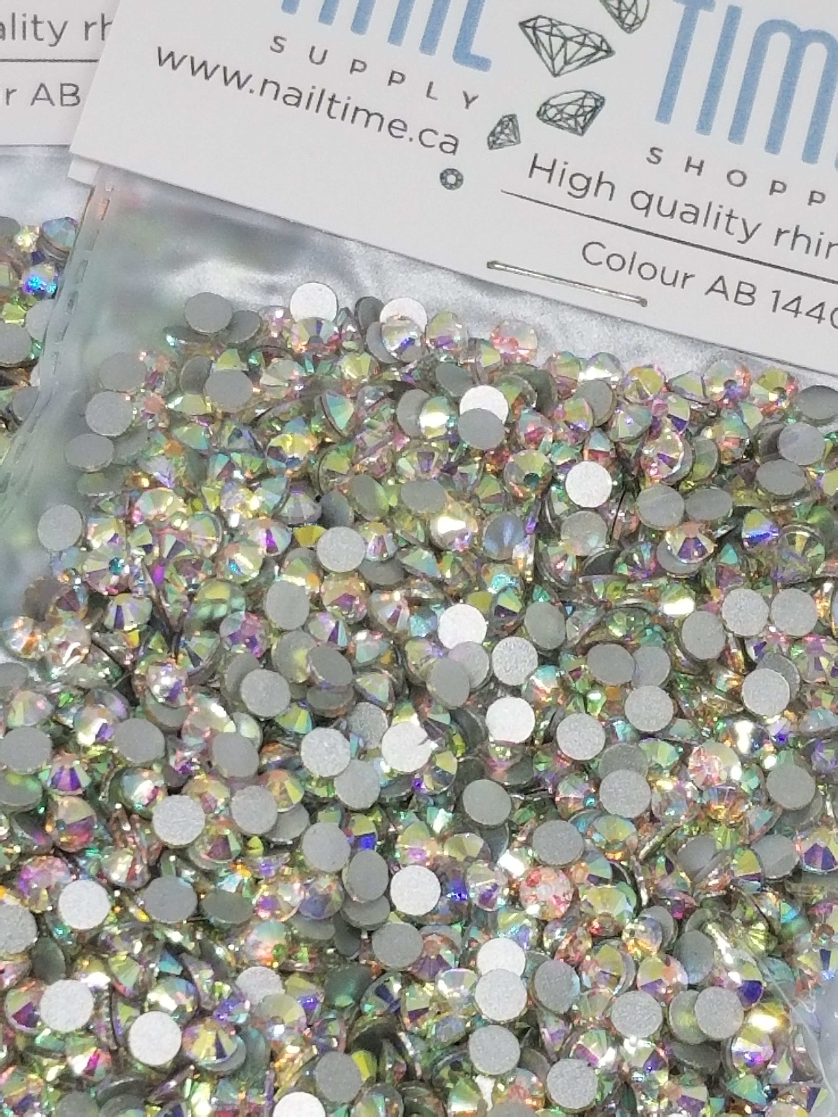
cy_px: 558
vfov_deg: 67.3
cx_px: 419
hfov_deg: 53.1
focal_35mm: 26
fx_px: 839
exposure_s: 1/127
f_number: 1.7
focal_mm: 4.25
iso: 50
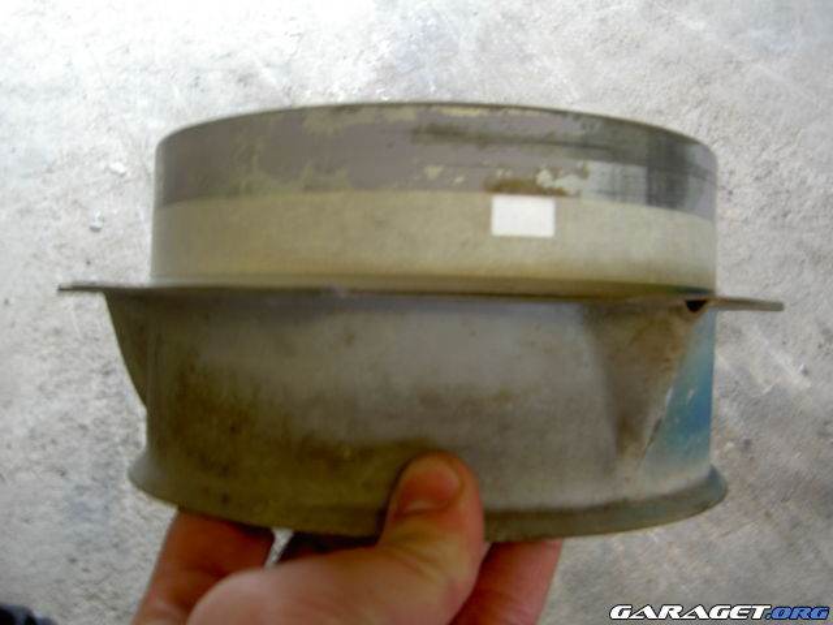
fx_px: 818
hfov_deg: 54.0
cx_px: 416
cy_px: 312
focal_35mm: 34
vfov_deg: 41.8
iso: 50
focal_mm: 5.6
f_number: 2.8
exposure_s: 1/8
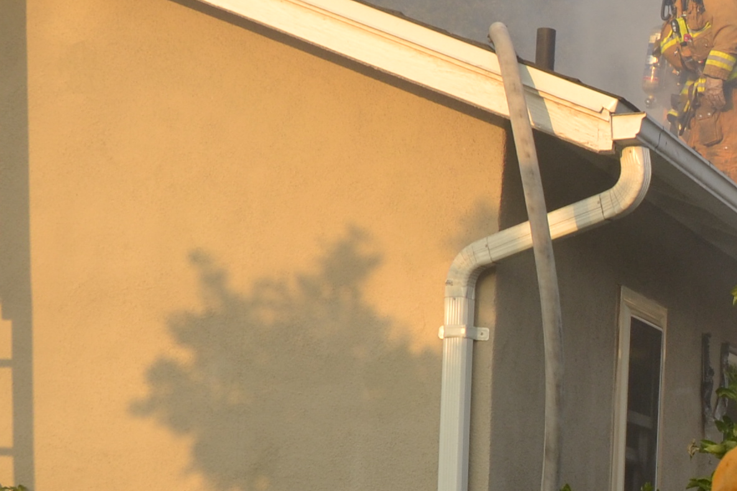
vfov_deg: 13.0
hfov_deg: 17.1
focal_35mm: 105
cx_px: 1185
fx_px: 2149
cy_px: 426
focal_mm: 18
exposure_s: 1/125
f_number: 5.6
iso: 160
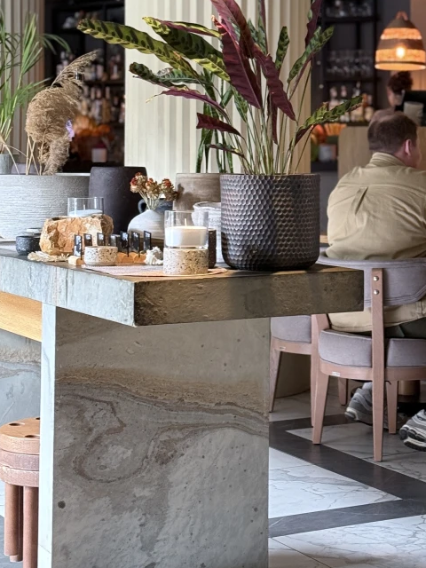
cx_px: 332
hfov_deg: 16.3
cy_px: 122
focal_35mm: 90
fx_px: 1477
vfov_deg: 21.5
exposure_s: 1/33
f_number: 1.78
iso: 320
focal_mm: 6.76
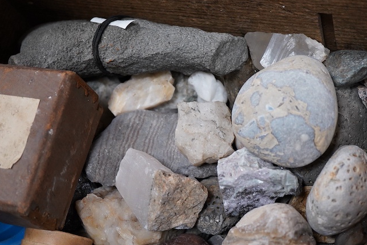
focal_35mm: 63
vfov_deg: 21.5
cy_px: 165
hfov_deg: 31.9
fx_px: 642
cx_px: 185
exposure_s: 1/125
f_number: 3.5
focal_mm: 30
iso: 1600
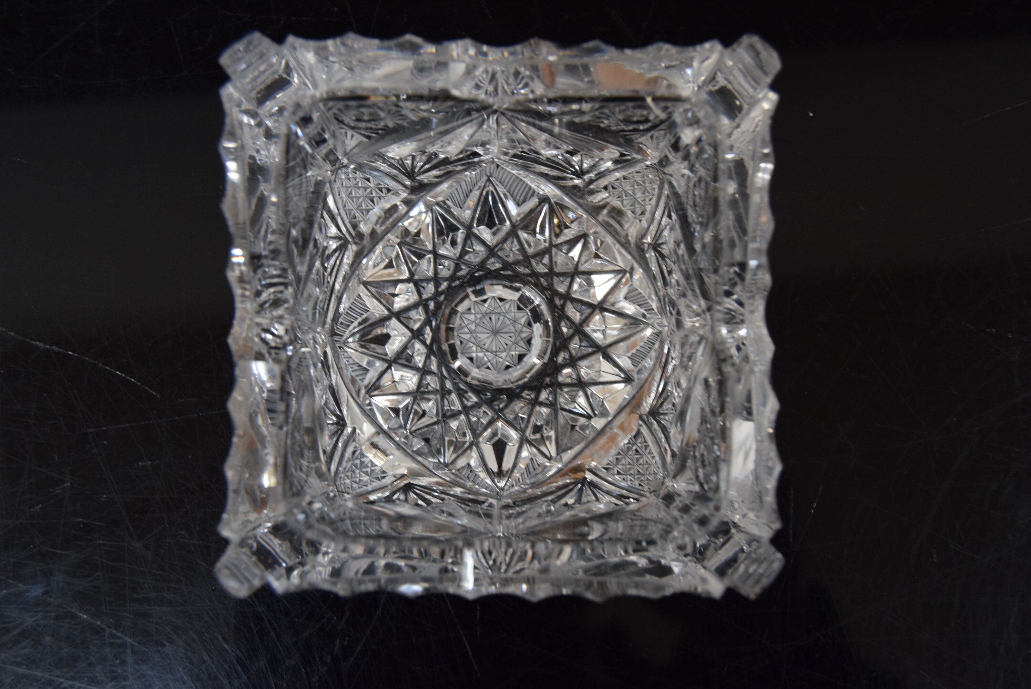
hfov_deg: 43.6
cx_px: 516
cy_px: 344
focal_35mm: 45
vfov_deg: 29.9
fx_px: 1290
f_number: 5.6
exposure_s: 1/125
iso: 1600
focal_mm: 30
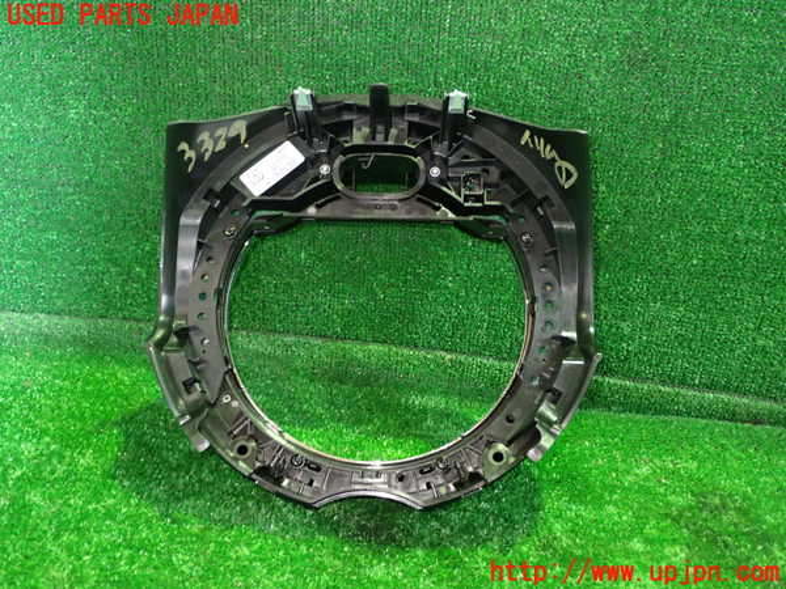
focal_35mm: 36
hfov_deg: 51.4
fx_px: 817
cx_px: 393
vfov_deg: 39.7
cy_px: 294
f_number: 2.5
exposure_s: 1/15
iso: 800
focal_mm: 6.37
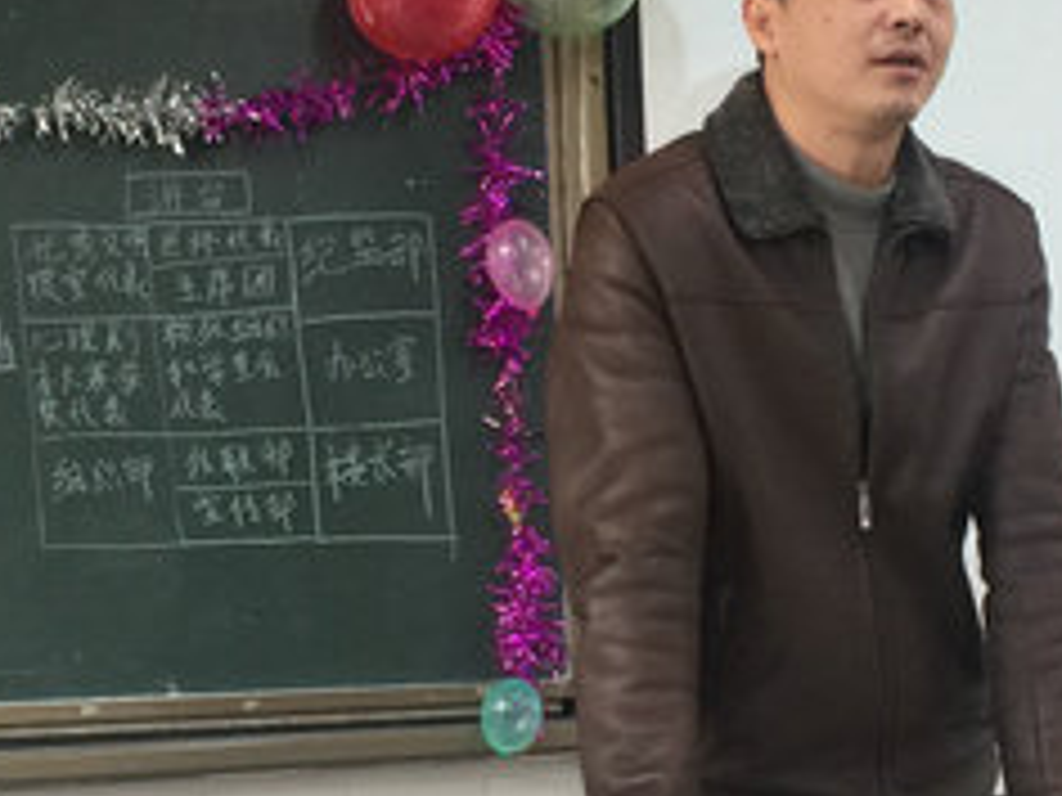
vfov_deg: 17.1
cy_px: 483
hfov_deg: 22.8
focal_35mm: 86
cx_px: 540
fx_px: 2638
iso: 40
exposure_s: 1/30
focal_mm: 4.15
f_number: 2.2
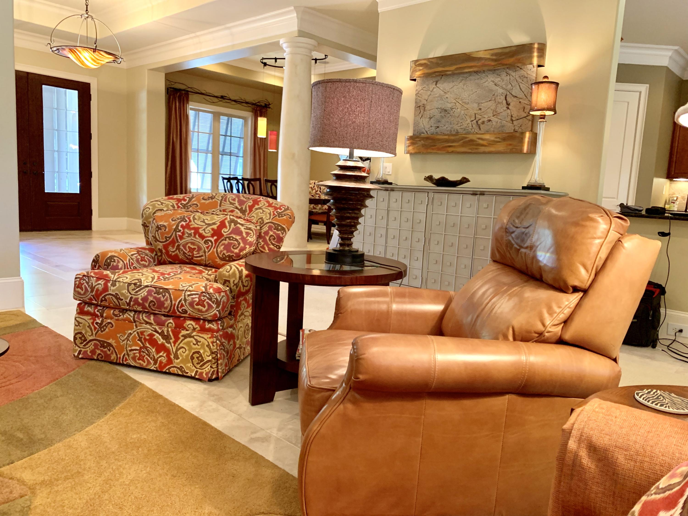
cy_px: 258
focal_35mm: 26
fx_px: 517
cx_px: 344
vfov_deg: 53.1
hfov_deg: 67.3
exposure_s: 1/40
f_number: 1.8
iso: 320
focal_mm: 4.25
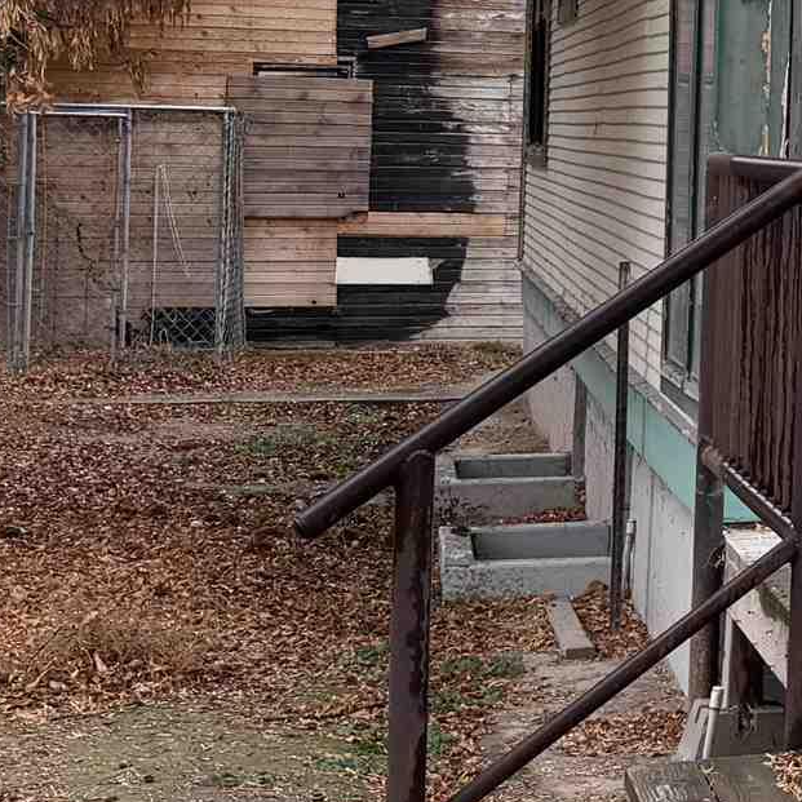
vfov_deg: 16.4
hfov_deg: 14.2
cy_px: 93
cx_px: 1556
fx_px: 2752
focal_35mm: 105
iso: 80
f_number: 1.78
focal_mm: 6.76
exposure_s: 1/338
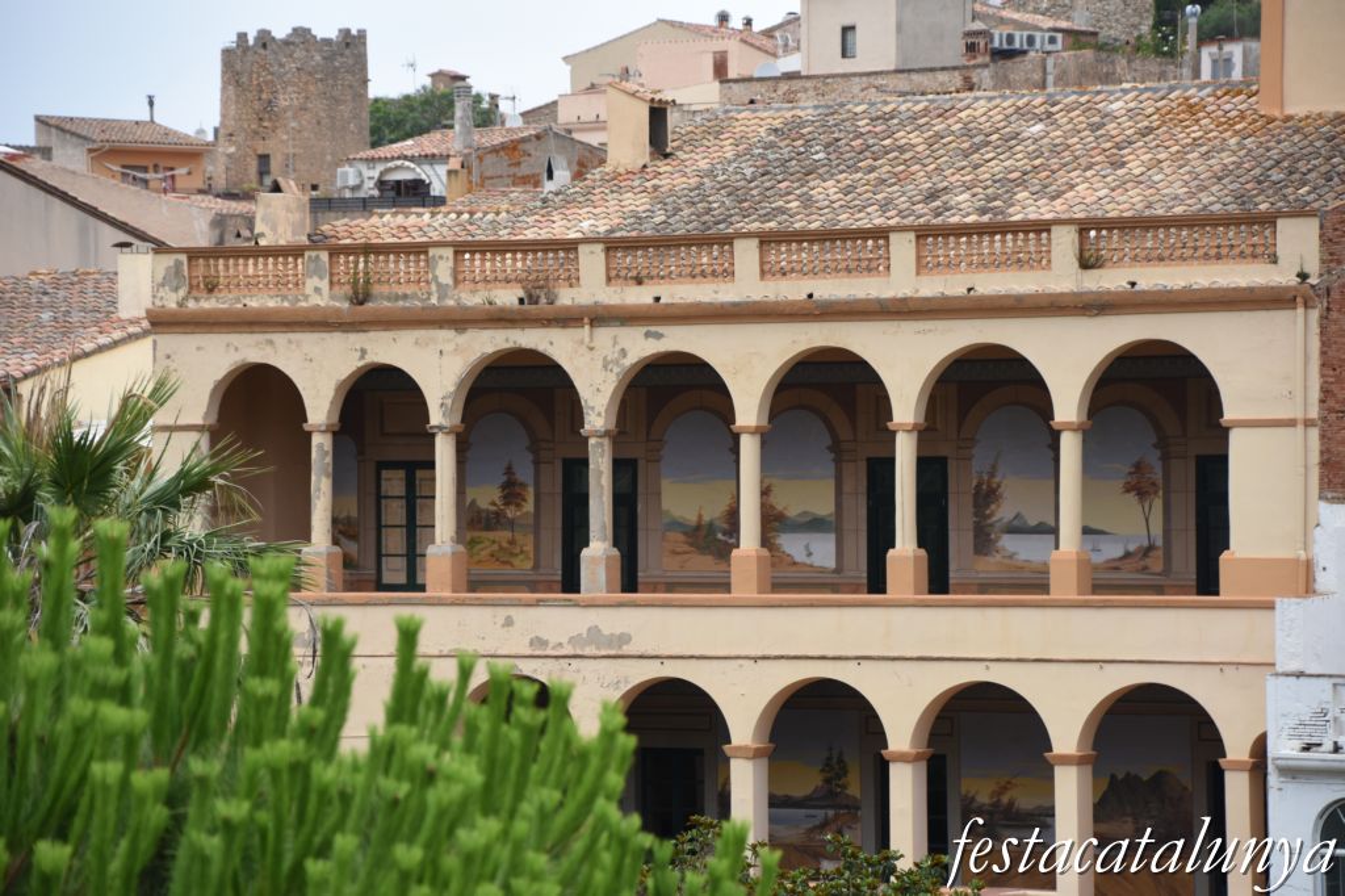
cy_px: 448
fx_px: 6498
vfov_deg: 7.9
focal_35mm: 174
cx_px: 672
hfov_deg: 11.8
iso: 400
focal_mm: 116
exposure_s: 1/800
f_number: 7.1
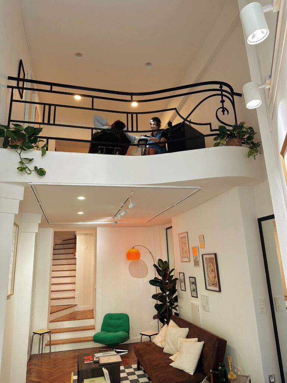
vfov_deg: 71.6
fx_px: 265
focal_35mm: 24
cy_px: 192
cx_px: 144
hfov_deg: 56.8
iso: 100
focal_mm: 6.86
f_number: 1.78
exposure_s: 1/100
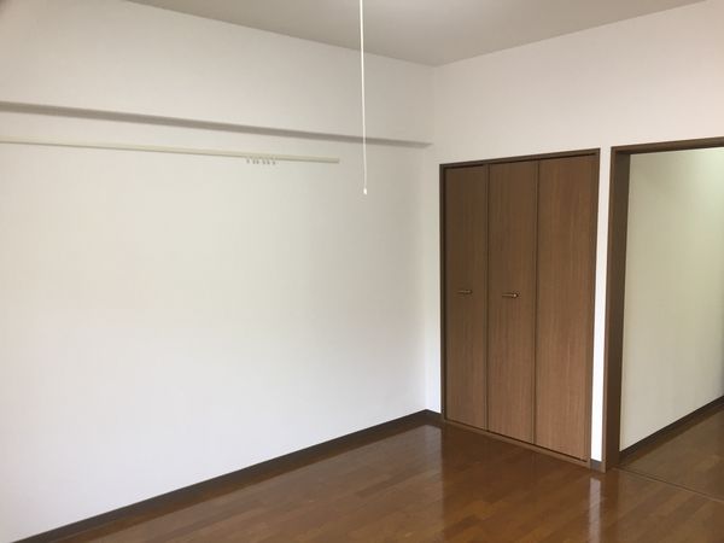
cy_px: 272
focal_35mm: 29
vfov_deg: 48.2
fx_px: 607
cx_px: 362
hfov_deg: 61.7
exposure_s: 1/30
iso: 80
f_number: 2.2
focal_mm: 4.15
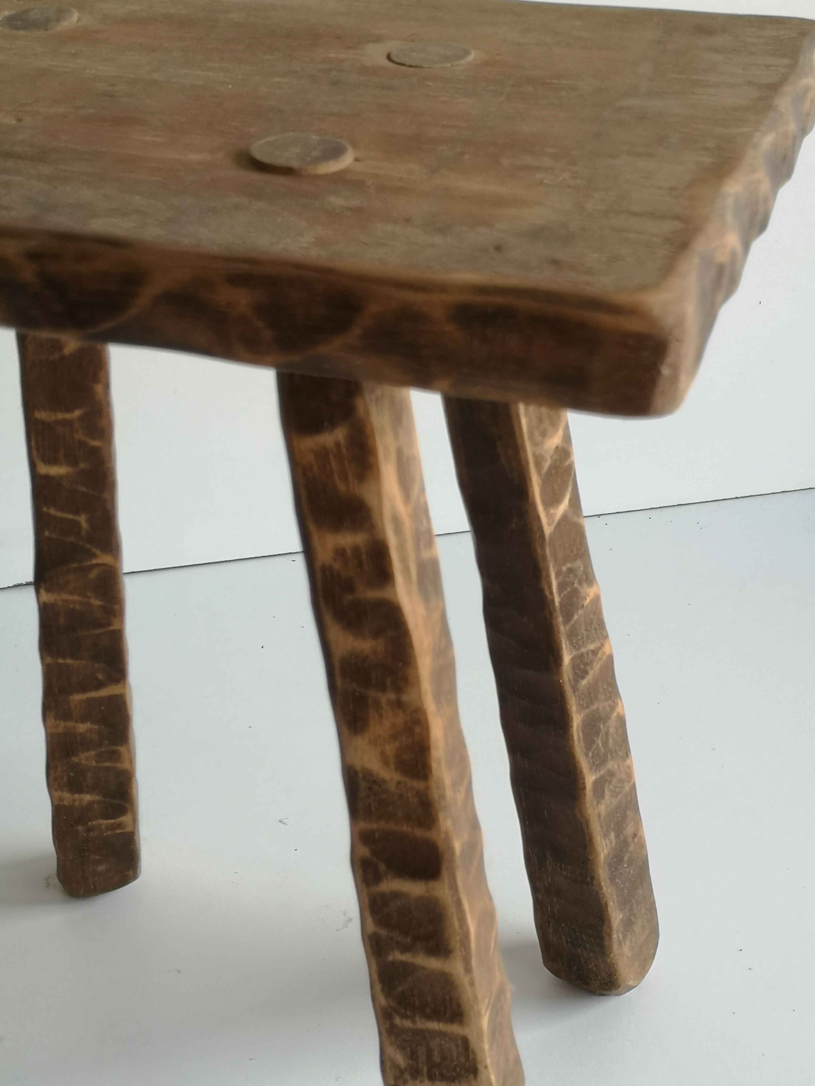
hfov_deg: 29.1
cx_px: 408
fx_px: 1570
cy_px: 543
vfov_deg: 38.2
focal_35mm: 50
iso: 50
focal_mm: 3.95
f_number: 1.8
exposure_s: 1/101
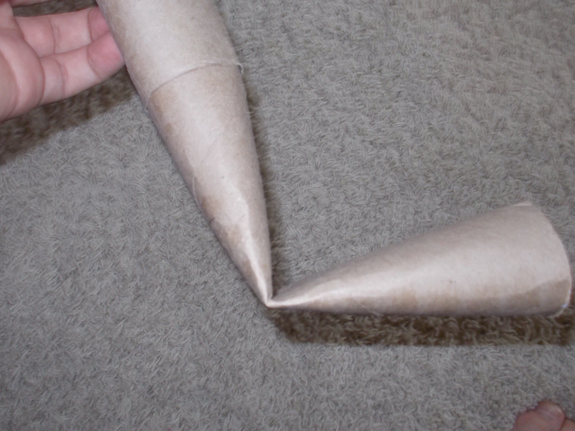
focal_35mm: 37
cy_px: 216
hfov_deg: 50.1
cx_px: 288
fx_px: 615
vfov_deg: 38.7
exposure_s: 1/30
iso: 200
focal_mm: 5.2
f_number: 3.7
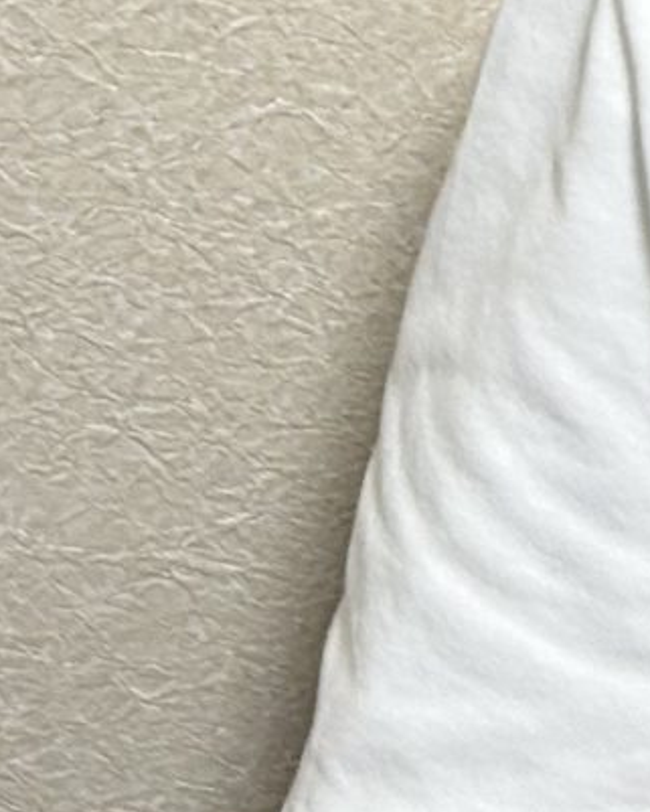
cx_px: 1031
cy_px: -362
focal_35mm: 162
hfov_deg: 9.2
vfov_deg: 11.5
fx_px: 3894
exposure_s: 1/100
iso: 64
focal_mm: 5.7
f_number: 1.5
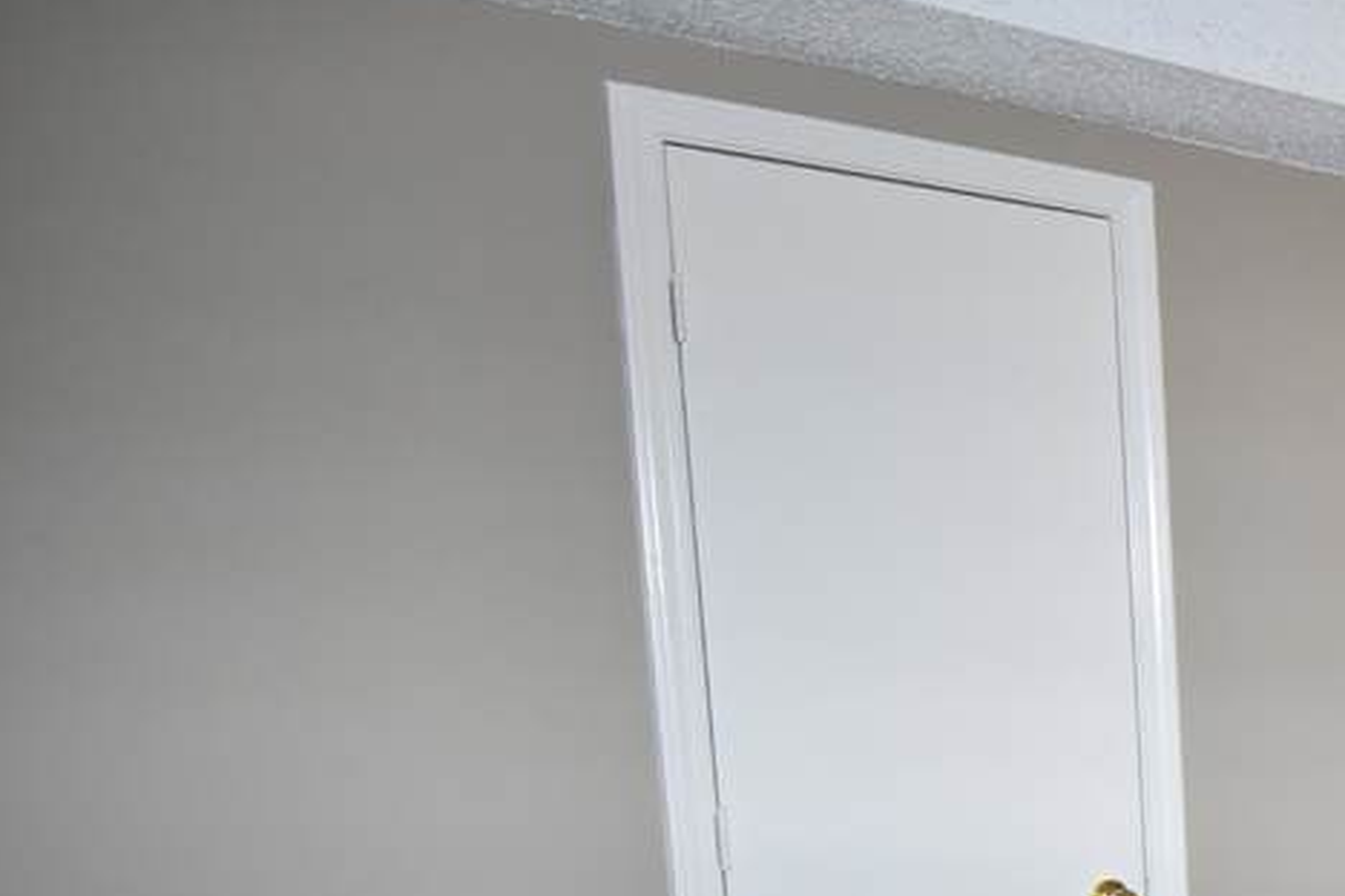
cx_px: 1816
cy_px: 831
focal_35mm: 41
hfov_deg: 32.8
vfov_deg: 30.9
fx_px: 1532
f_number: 4.5
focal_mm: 10
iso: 800
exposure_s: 1/125
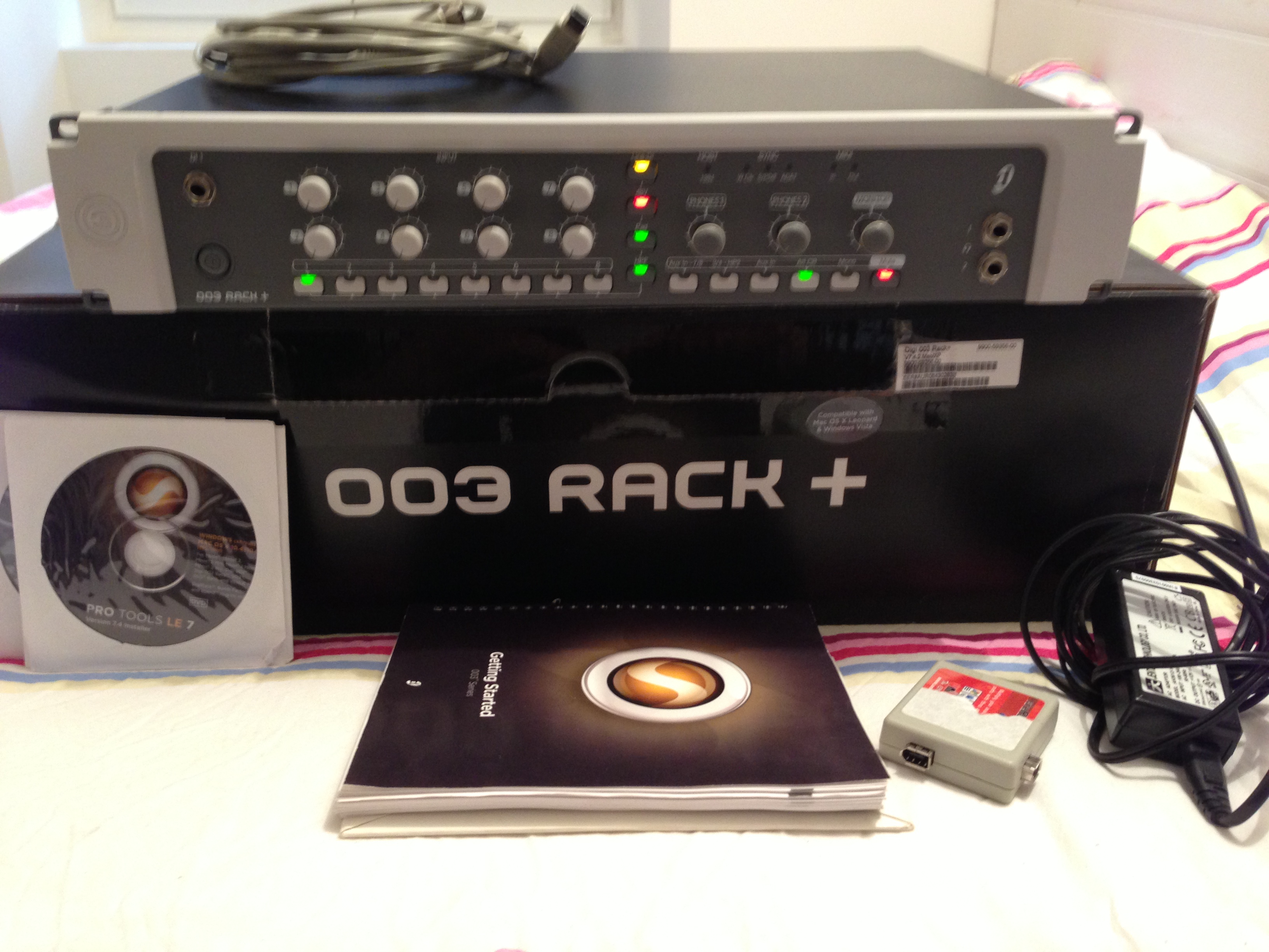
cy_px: 476
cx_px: 634
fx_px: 1210
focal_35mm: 33
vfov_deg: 42.9
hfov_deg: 55.4
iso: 160
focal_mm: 4.13
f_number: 2.4
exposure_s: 1/20
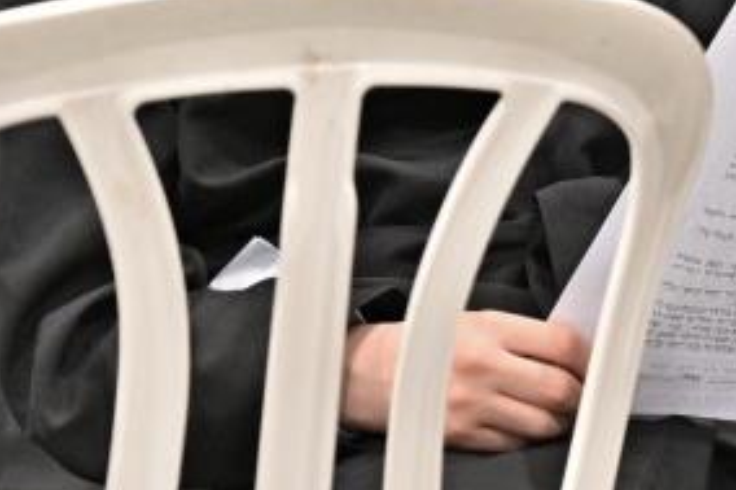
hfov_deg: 3.2
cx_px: 995
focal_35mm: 650
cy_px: -385
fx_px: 13281
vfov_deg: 2.1
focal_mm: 120
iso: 1000
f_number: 4
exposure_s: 1/160
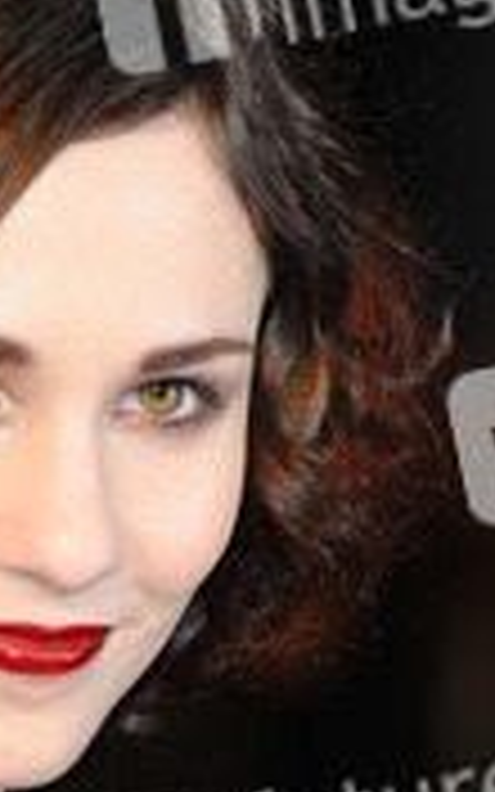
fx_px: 12393
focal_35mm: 574
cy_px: 644
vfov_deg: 3.7
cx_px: -88
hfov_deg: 2.3
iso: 320
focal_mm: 165
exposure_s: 1/200
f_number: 4.5
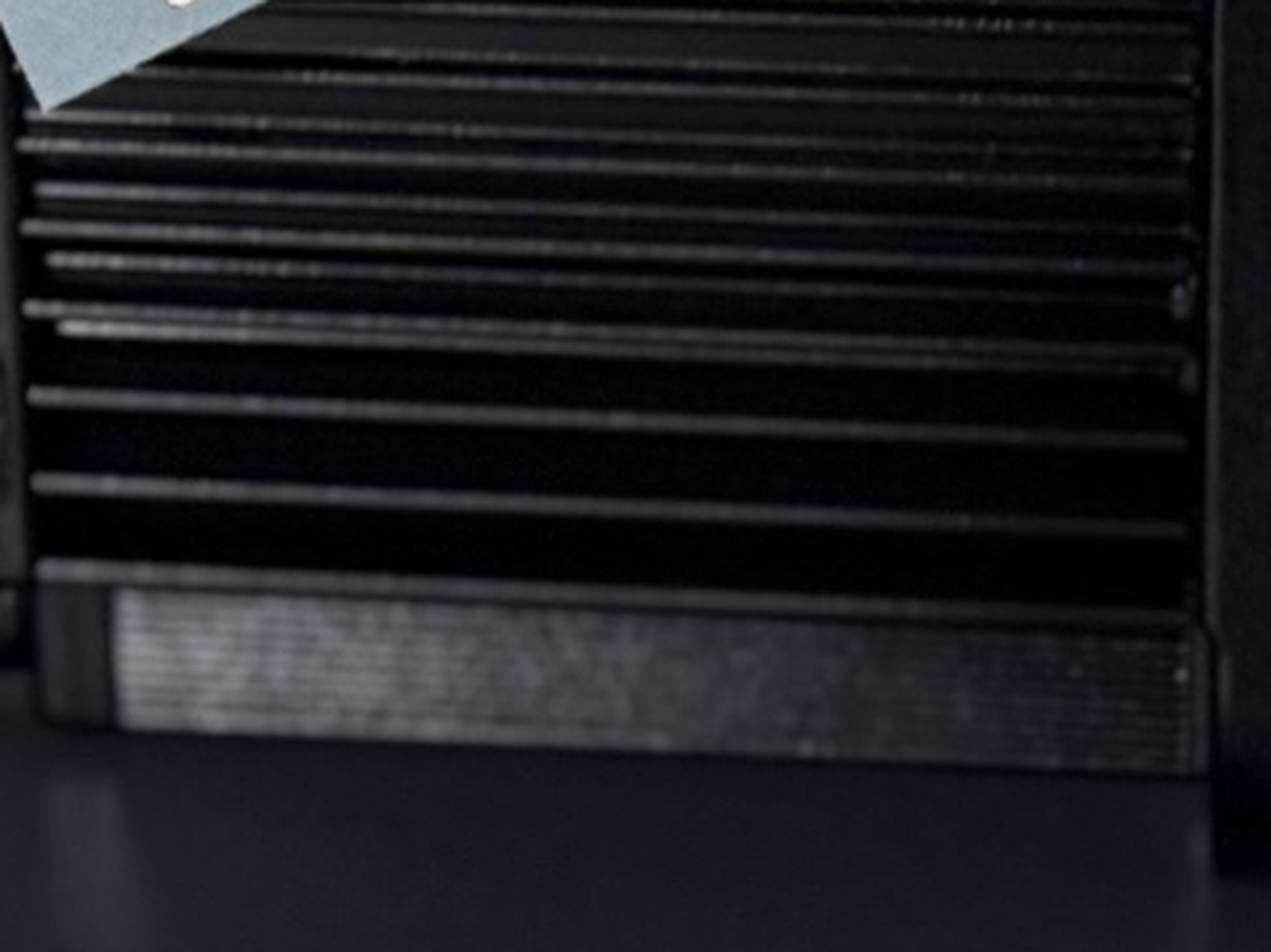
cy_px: -446
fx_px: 7487
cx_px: 240
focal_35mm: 204
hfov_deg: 9.7
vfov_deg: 7.2
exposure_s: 1/33
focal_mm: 6.76
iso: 250
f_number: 1.78
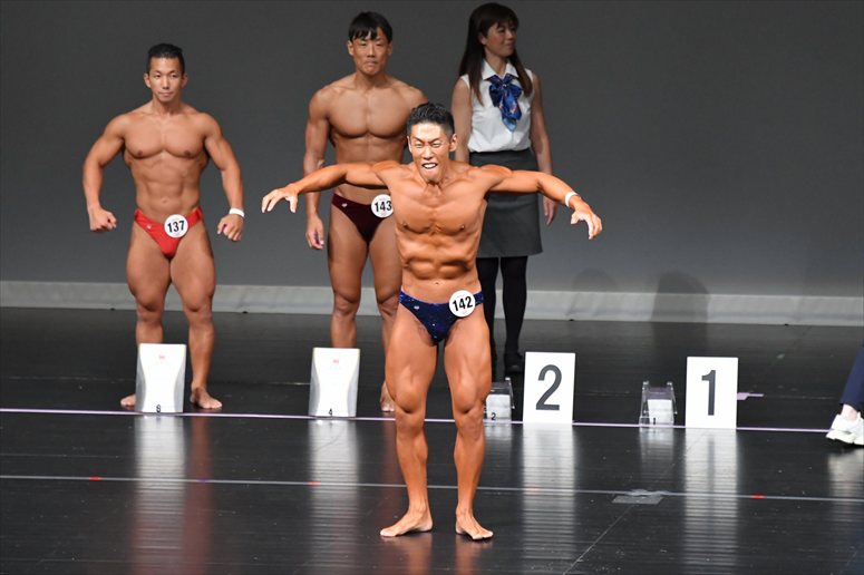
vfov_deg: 4.6
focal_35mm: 300
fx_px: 7197
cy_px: 288
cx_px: 432
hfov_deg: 6.9
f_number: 5.6
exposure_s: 1/400
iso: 5000
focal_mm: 200
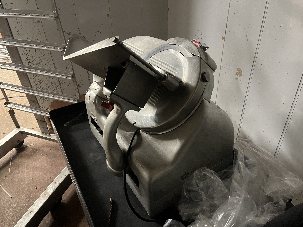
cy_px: 114
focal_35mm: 26
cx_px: 152
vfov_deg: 53.1
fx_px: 228
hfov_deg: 67.3
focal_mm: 5.1
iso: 640
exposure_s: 1/40
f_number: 1.6
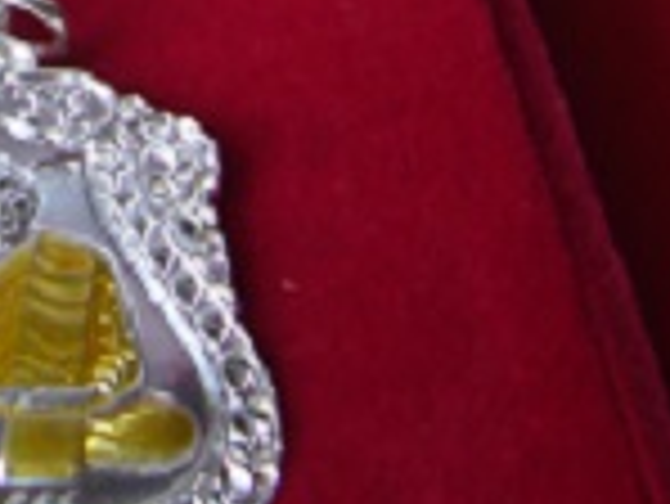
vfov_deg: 10.3
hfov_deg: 14.0
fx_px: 2654
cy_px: -356
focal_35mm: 137
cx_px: -85
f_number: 2.8
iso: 80
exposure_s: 1/40
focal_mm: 5.8
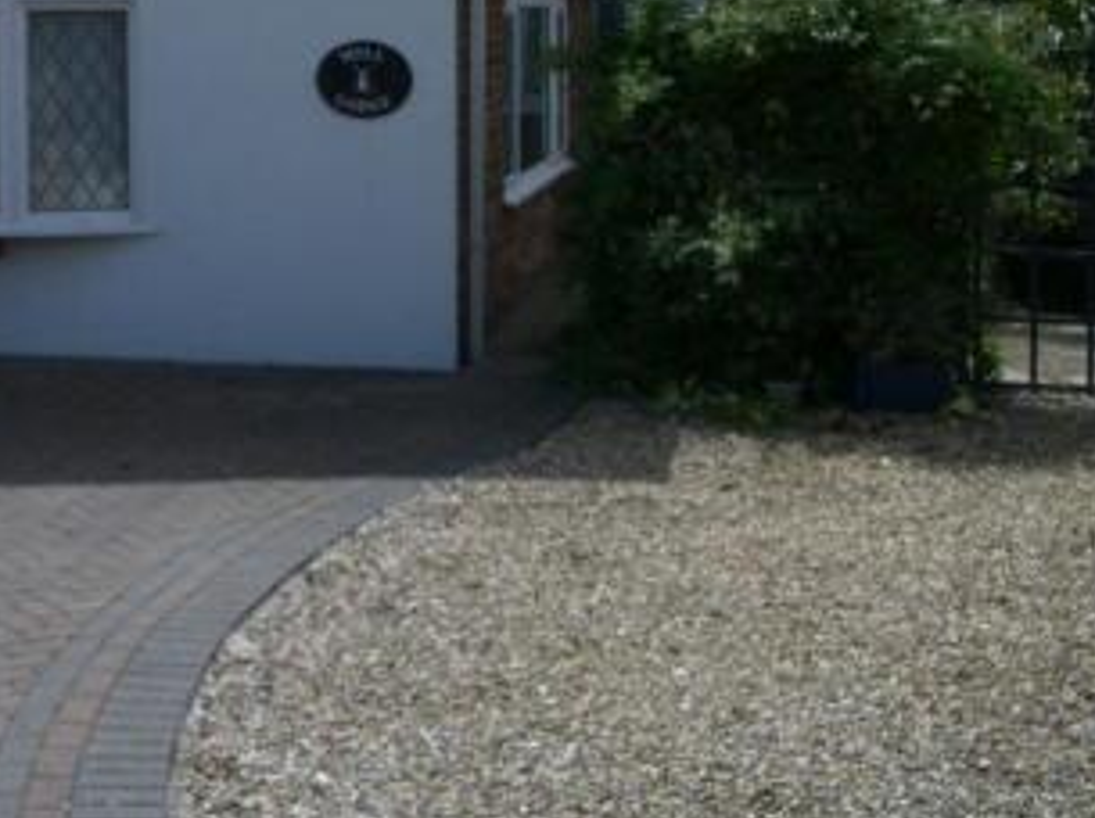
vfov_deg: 21.4
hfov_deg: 28.8
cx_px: 372
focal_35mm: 67
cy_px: 74
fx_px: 2117
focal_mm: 5.8
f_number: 4.3
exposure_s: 1/1000
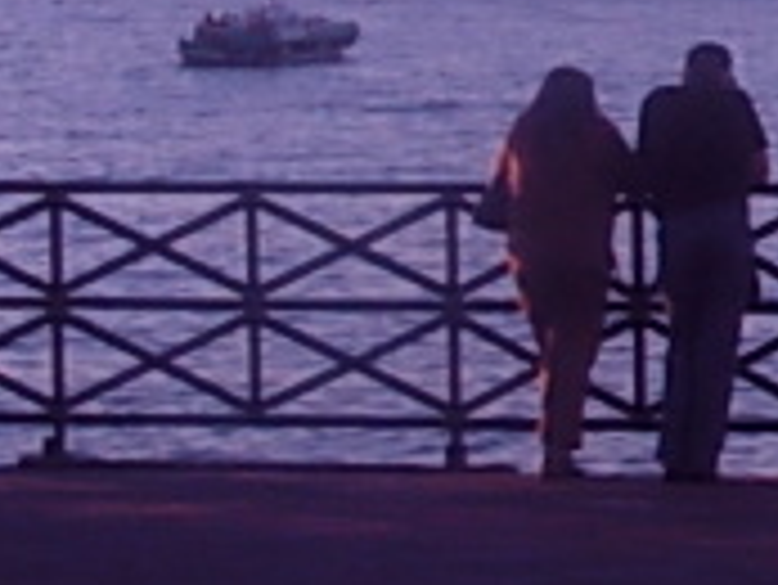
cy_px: -36
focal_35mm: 225
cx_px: 1394
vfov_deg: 6.6
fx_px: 5060
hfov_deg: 8.5
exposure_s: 1/470
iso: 50
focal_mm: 6.3
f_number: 2.9
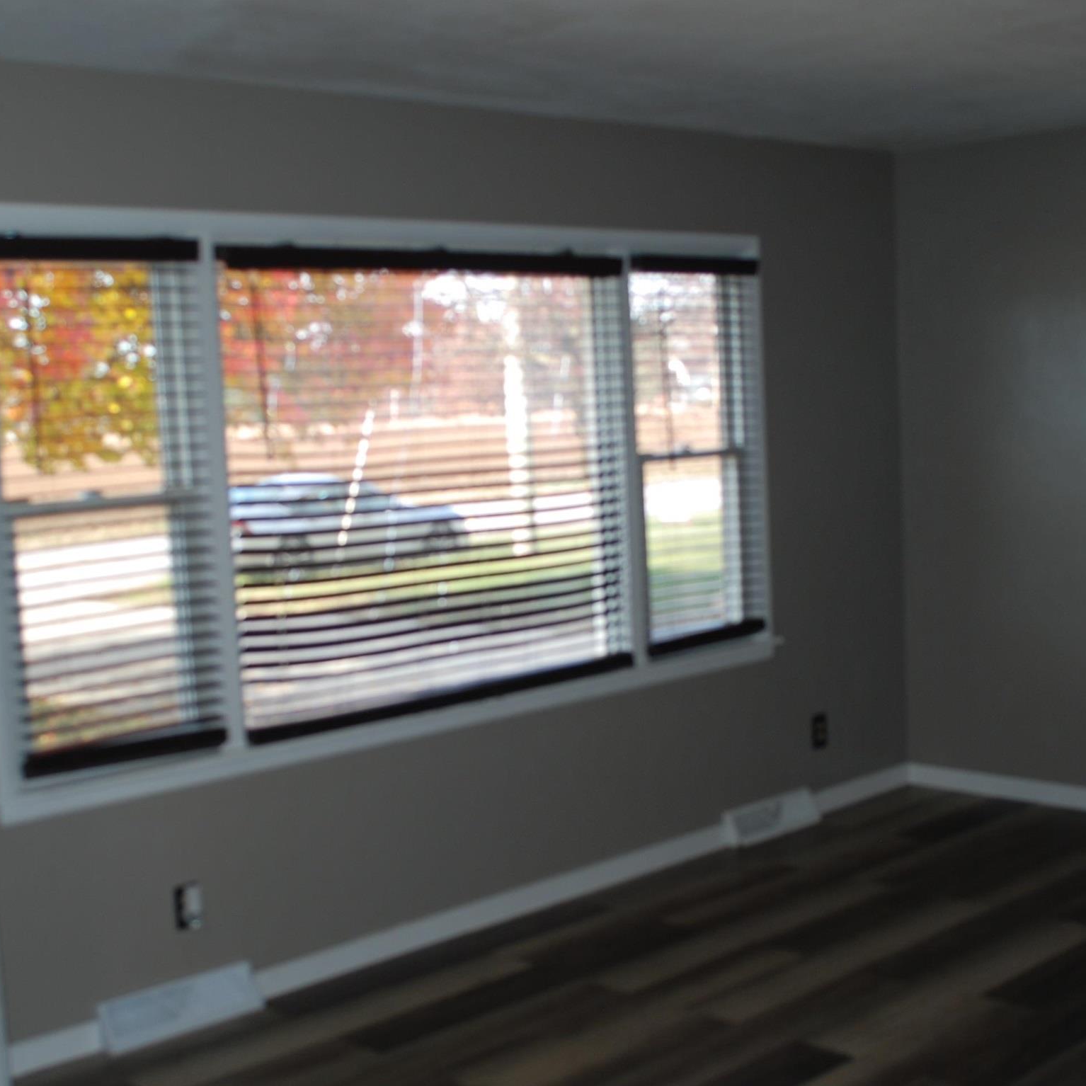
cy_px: 580
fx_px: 1633
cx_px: 515
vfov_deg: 36.8
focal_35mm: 46
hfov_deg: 36.8
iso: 100
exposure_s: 1/60
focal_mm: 18
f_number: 3.5
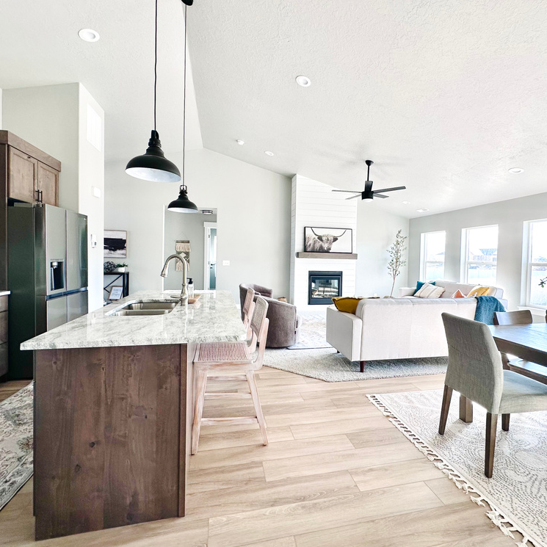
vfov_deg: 83.9
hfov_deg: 83.9
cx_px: 291
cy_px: 266
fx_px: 304
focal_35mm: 17
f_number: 2.2
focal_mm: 2.22
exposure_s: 1/99
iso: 50
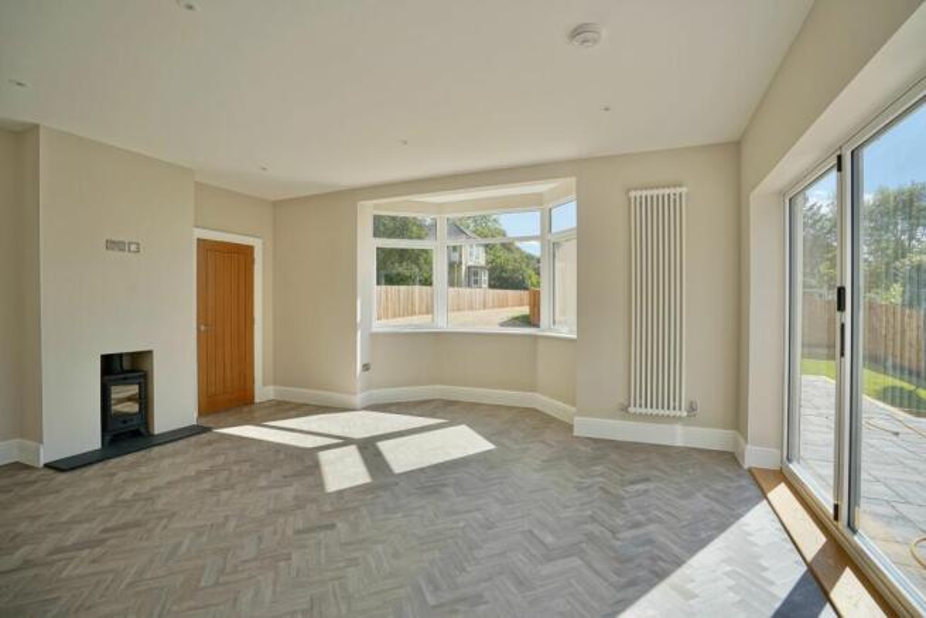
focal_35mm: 16
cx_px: 463
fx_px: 412
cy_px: 309
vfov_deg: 73.8
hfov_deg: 96.7
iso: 100
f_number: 6.3
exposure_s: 1/160
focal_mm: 16
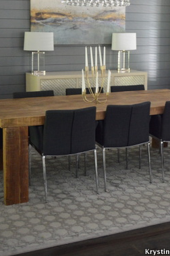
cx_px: 109
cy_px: 62
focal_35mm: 57
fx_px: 404
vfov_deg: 34.3
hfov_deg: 23.7
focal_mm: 24
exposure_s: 1/40
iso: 1800
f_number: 3.8
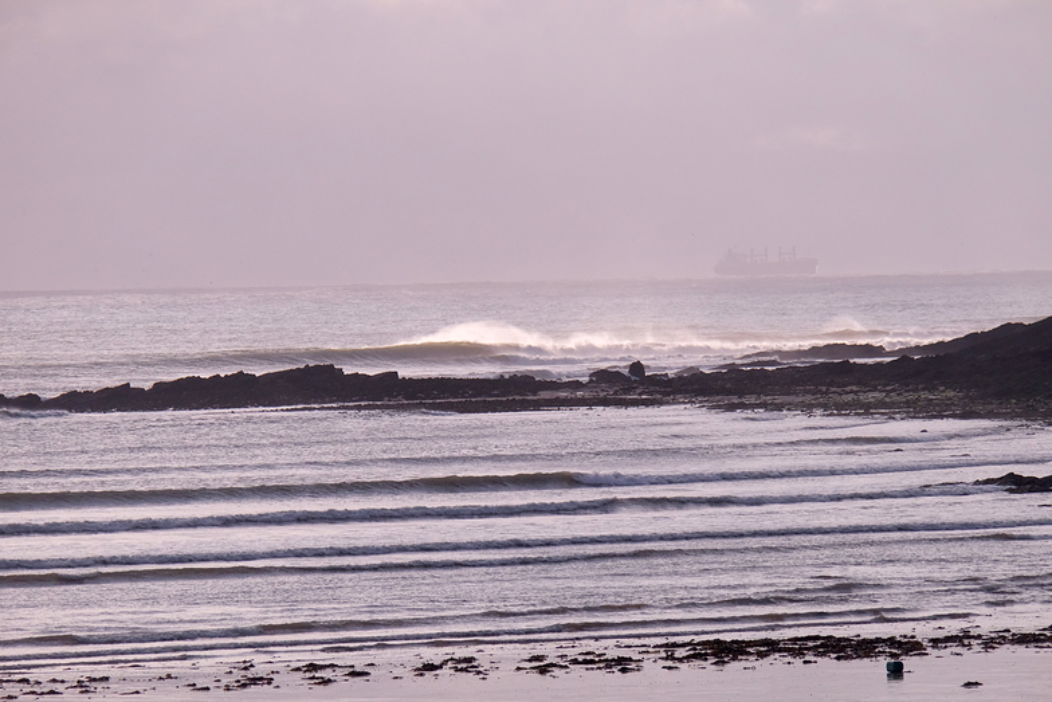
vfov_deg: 4.0
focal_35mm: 345
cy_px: 351
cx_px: 526
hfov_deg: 6.0
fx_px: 10083
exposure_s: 1/2000
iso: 1000
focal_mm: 230
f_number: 11
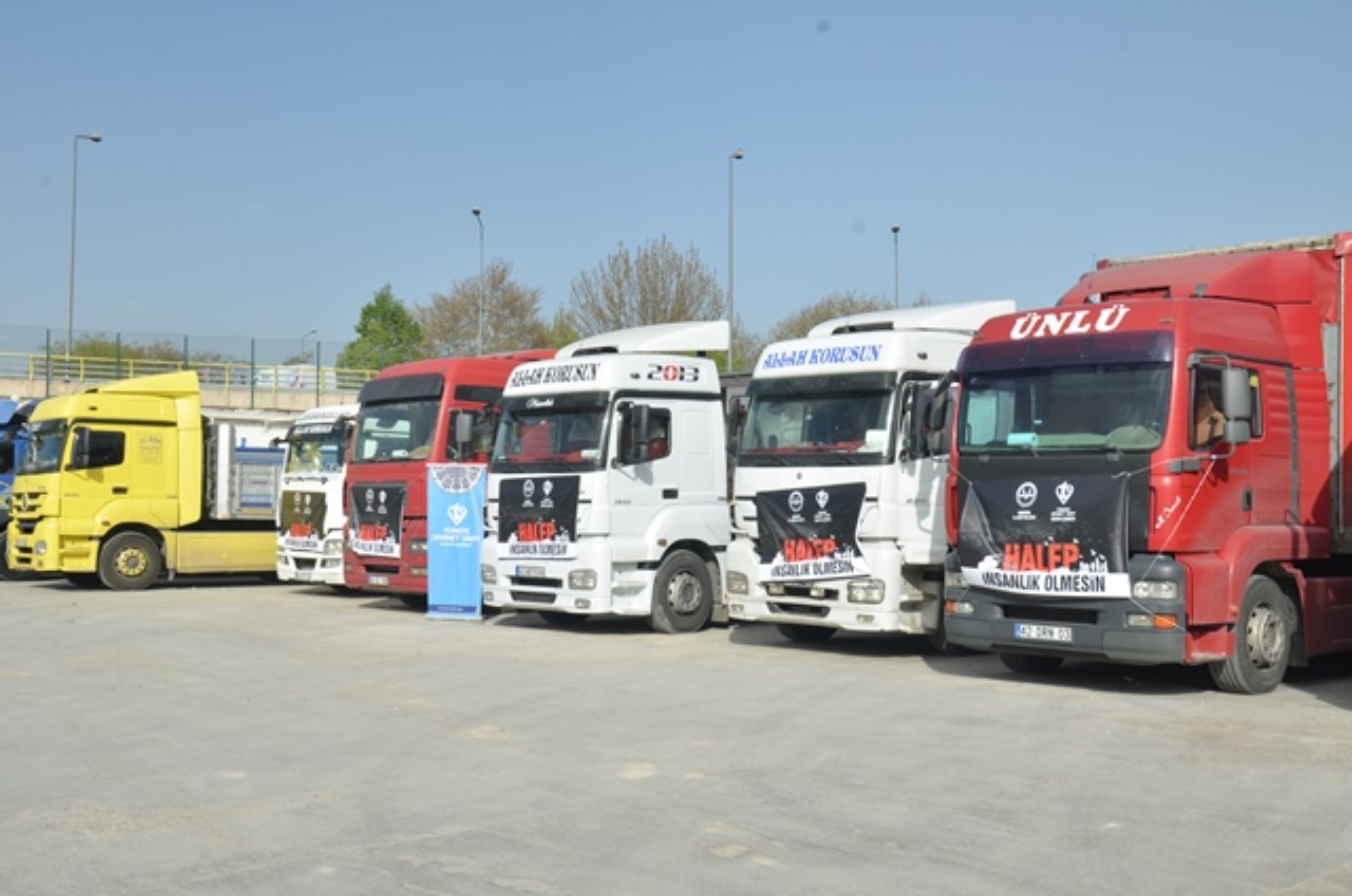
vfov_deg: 34.1
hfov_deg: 49.6
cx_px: 676
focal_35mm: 39
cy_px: 448
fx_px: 1462
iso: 125
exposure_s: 1/125
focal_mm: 26
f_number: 13
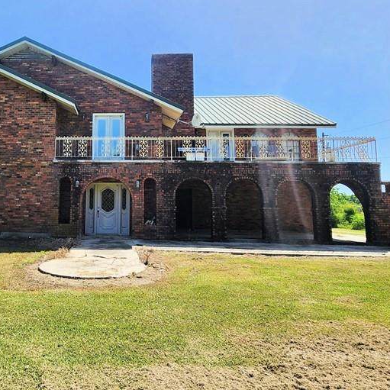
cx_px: 95
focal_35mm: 23
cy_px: 158
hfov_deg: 63.1
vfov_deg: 66.7
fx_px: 293
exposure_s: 1/1761
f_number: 2.2
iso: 50
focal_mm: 2.2
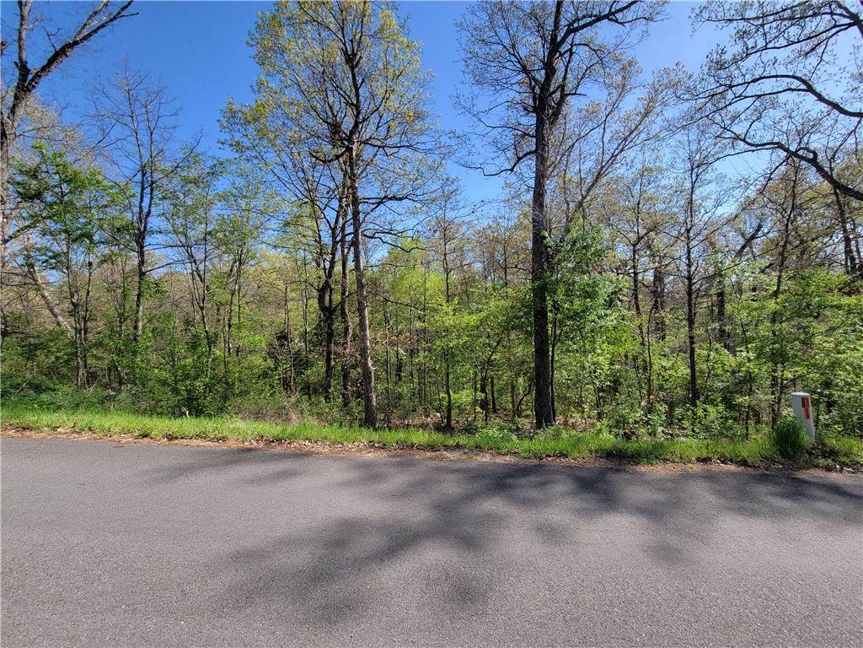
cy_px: 324
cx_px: 432
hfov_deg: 106.2
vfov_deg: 89.9
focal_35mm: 13
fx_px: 324
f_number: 2.2
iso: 50
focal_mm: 2.2
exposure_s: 1/944
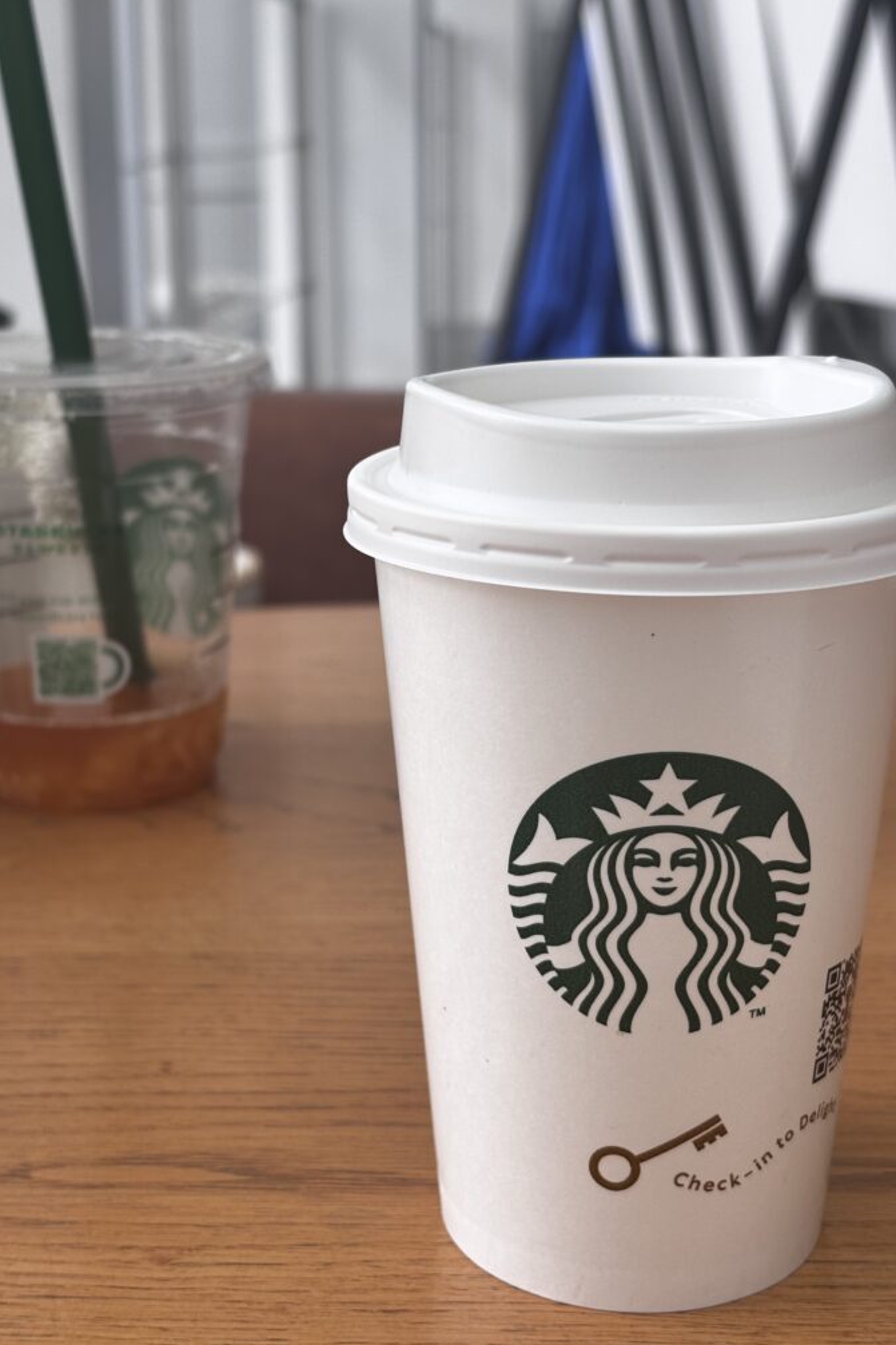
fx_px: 2054
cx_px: 447
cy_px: 676
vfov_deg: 36.3
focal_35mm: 55
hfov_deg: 24.6
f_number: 1.6
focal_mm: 5.96
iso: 32
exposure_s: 1/249
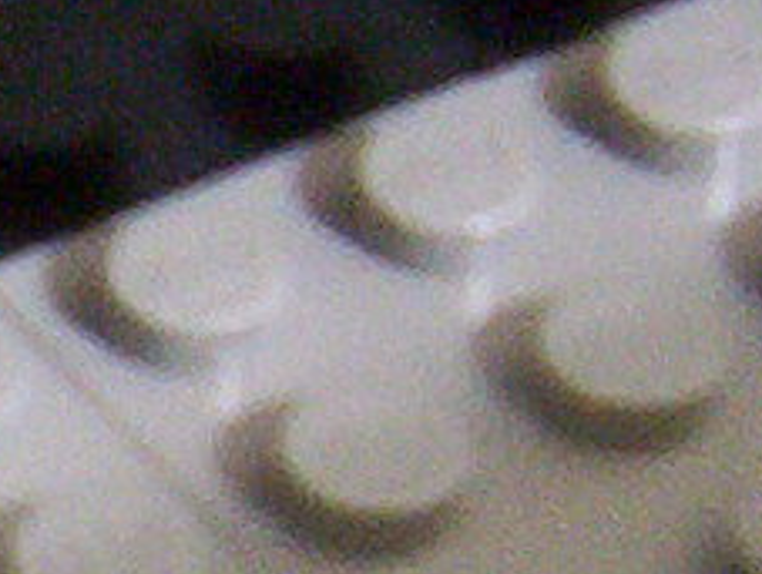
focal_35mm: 281
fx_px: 6195
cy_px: 1249
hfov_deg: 6.5
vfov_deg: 5.2
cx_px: -1393
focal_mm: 5.26
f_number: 3.84
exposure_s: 1/8
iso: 200
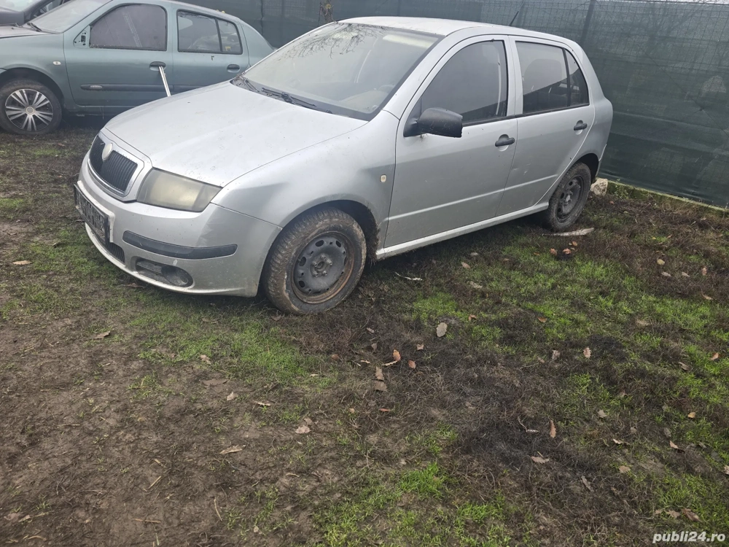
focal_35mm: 23
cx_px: 364
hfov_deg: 73.9
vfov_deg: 58.9
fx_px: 484
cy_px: 274
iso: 16
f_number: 1.7
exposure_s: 1/180
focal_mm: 6.3
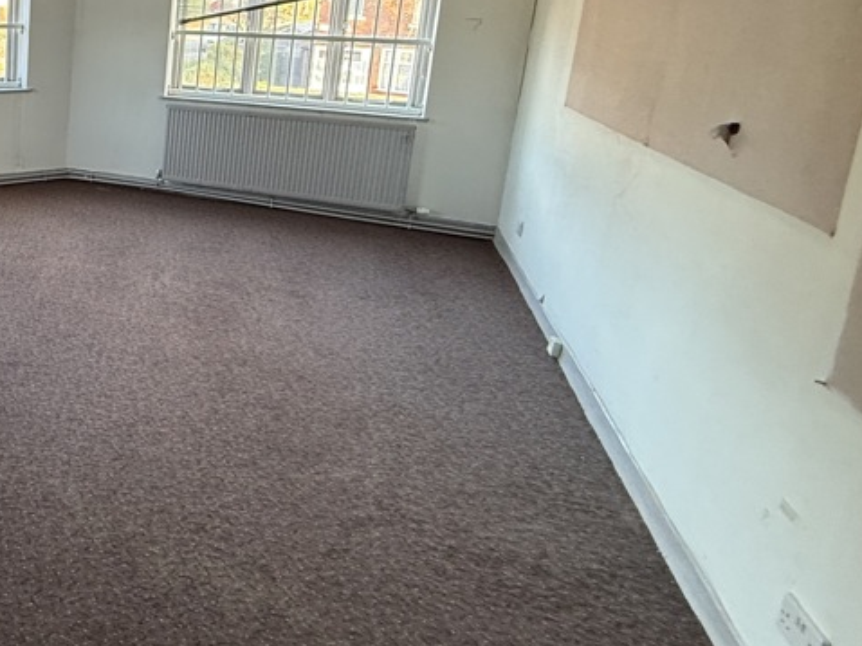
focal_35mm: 30
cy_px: 135
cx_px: -54
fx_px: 747
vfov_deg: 44.6
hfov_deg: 46.7
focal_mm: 2.22
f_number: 2.2
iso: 250
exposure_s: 1/99
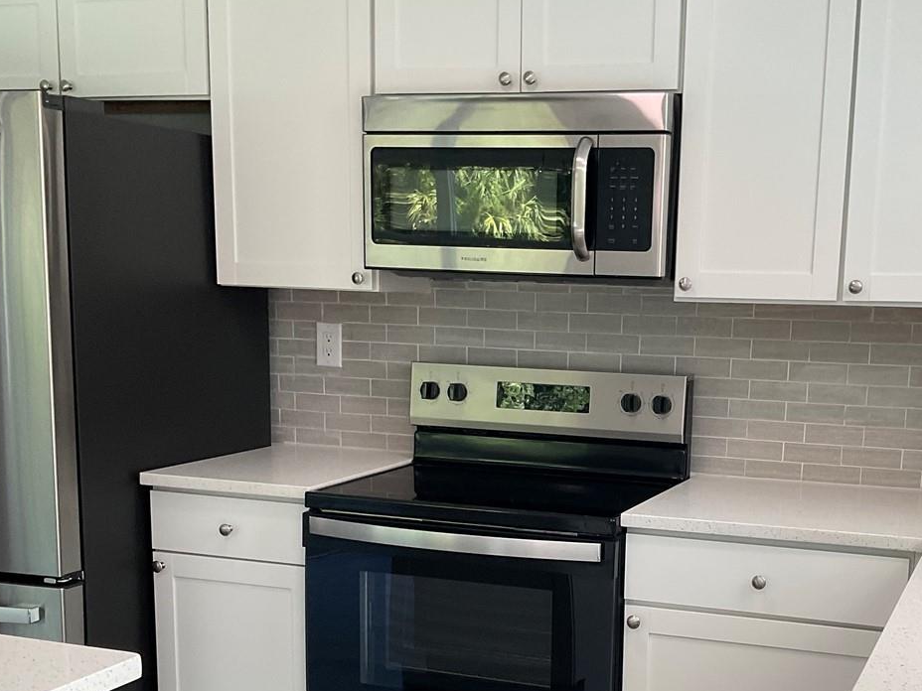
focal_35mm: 50
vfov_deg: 28.6
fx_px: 1332
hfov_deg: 37.9
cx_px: 589
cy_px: 539
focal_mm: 3
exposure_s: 1/120
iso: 64
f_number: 1.8
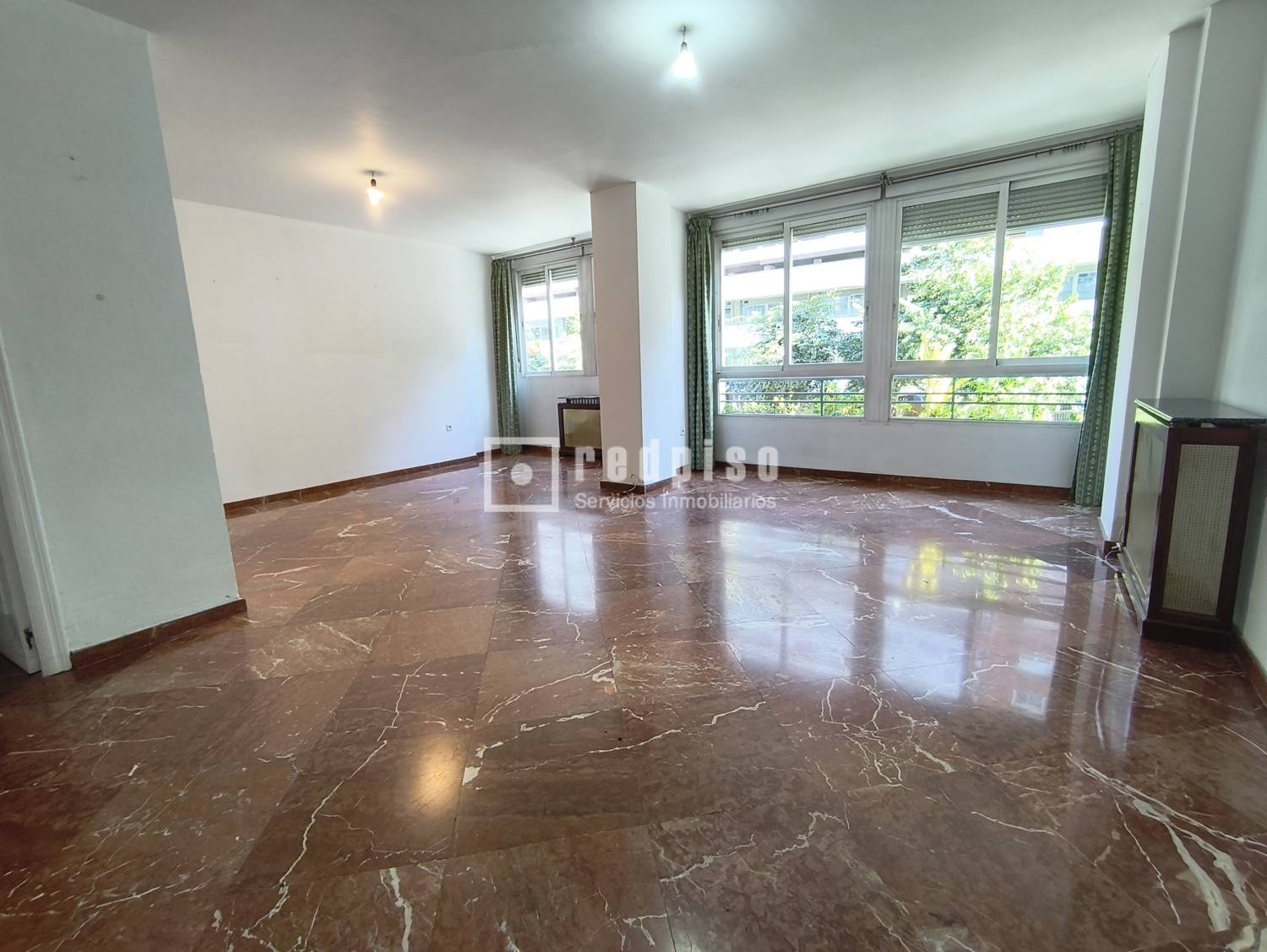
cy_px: 476
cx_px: 634
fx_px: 549
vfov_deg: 81.8
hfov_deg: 98.1
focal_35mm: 15
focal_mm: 1.65
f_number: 2.2
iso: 80
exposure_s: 1/50
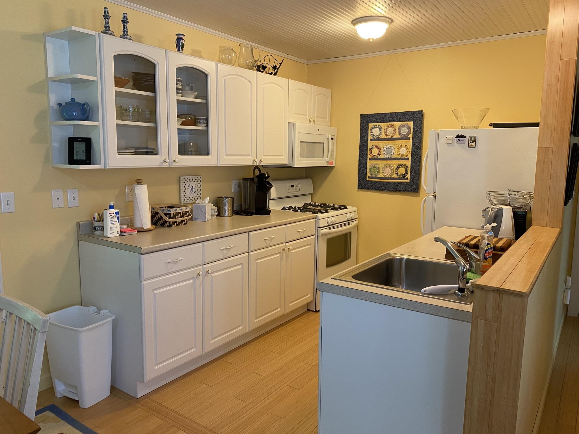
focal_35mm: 26
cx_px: 290
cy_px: 217
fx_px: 435
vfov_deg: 53.1
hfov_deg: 67.3
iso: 100
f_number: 1.8
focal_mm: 4.25
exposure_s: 1/60
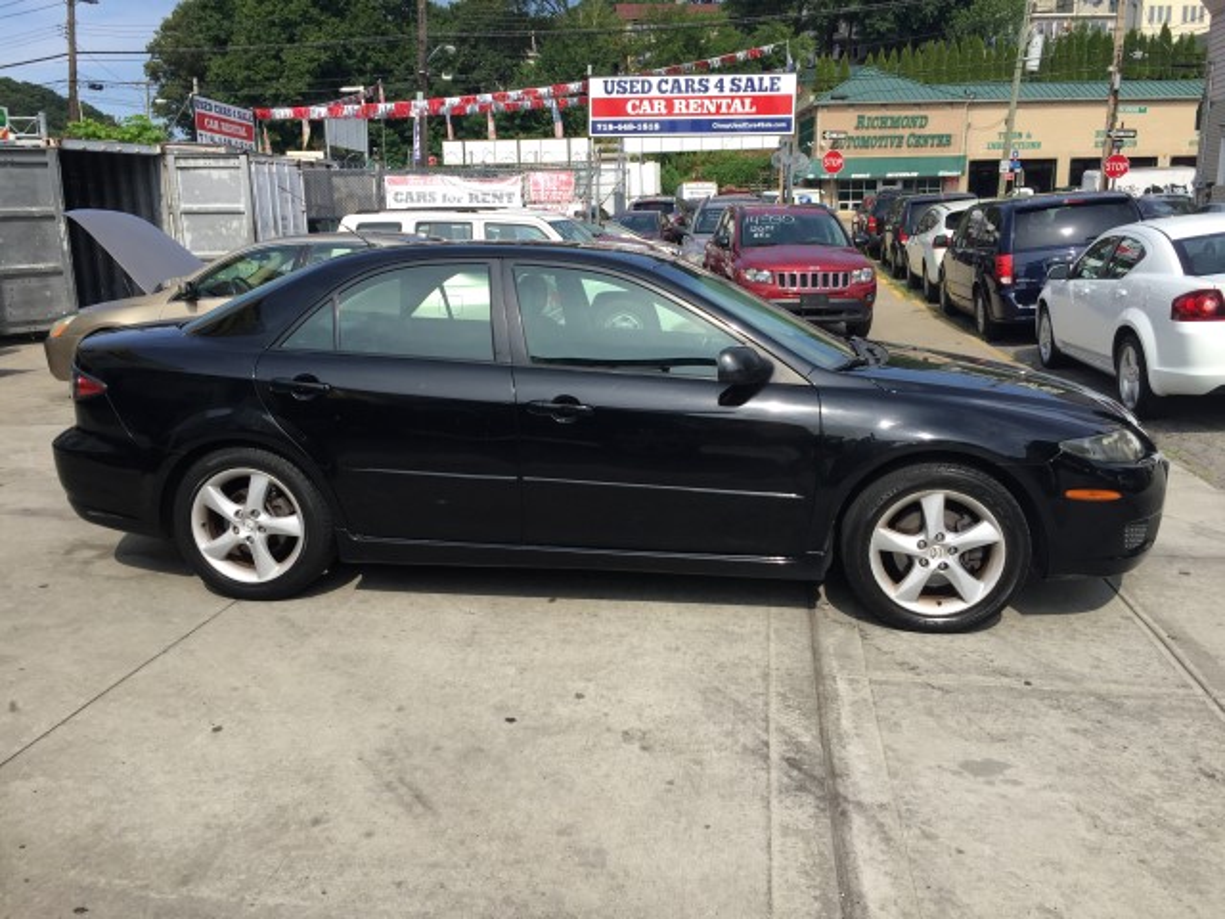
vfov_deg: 48.2
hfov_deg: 61.7
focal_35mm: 29
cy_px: 460
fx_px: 1026
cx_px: 612
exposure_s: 1/1276
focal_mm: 4.15
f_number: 2.2
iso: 32
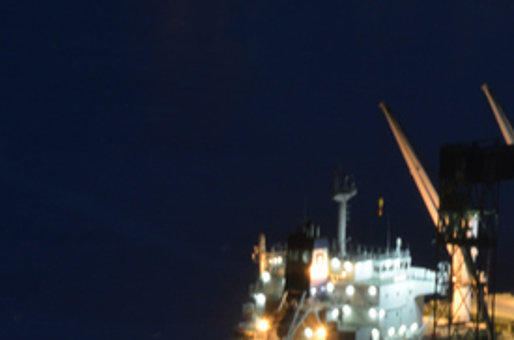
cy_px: 169
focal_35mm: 648
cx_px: 566
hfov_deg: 3.2
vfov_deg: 2.1
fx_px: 9231
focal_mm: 170
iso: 100
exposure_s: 14.6
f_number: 18
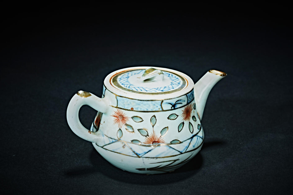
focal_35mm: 96
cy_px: 98
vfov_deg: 14.3
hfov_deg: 21.2
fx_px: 781
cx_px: 146
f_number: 16
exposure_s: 1/160
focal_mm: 96
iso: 100
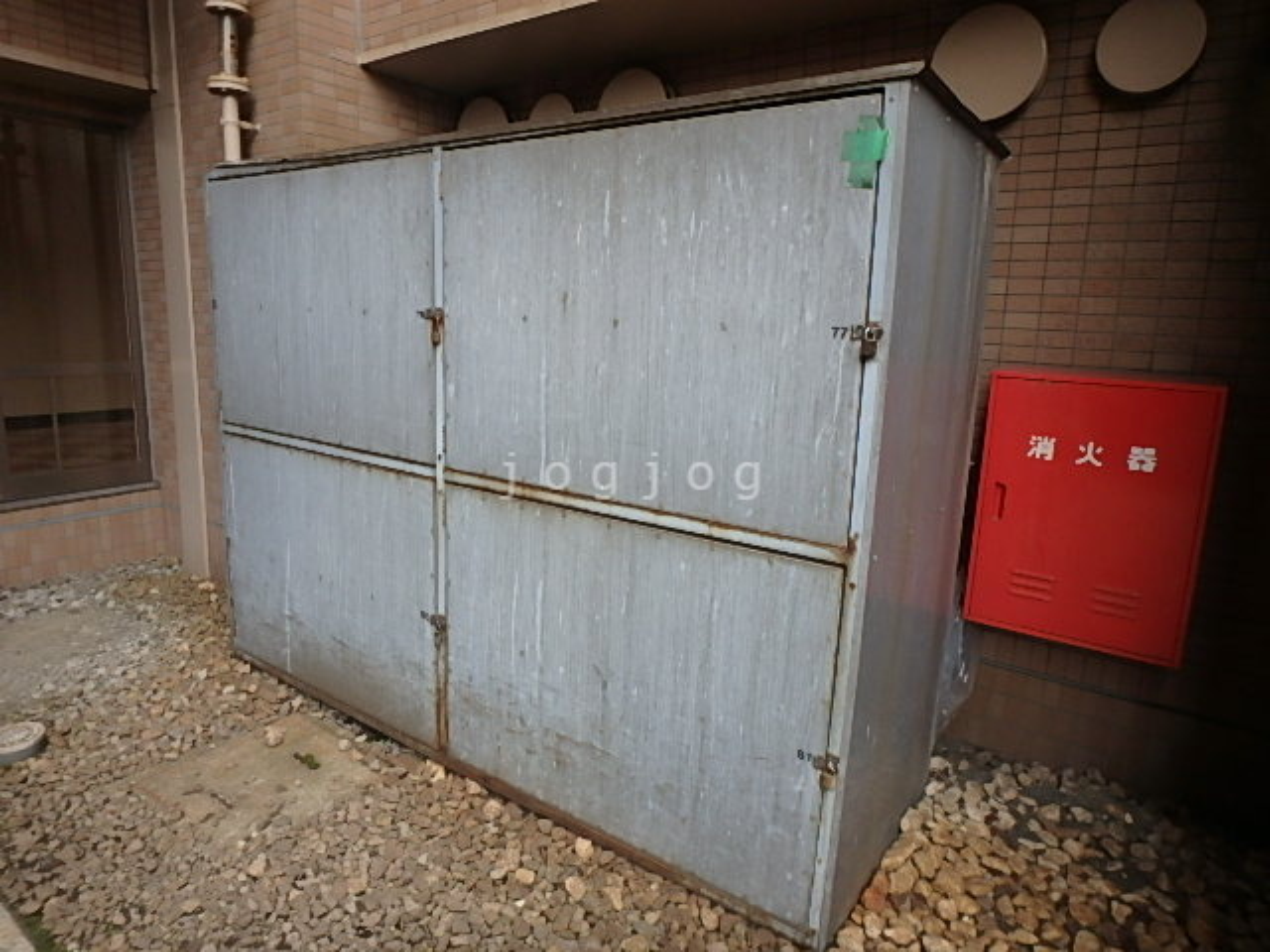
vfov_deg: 63.4
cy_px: 476
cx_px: 635
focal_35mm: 21
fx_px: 770
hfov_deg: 79.0
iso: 200
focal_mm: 3.7
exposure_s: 1/40
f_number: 3.5
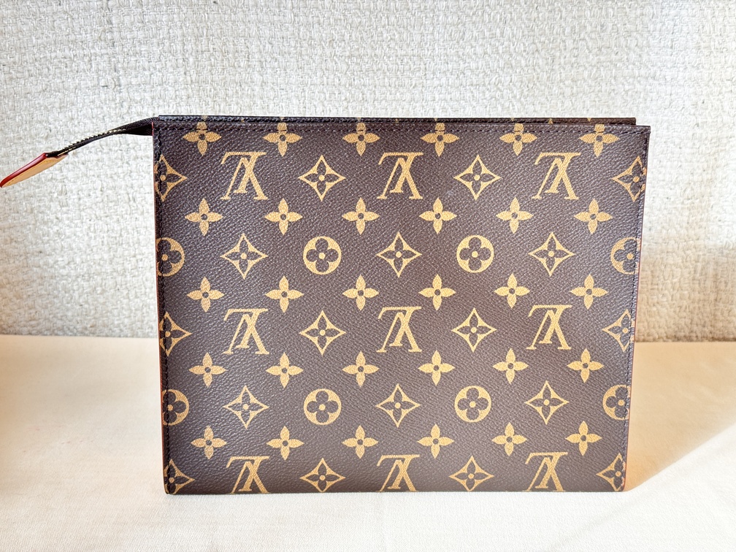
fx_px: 1021
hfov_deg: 39.7
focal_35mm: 48
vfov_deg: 30.3
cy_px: 276
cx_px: 368
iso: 160
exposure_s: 1/107
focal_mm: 6.76
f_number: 1.78
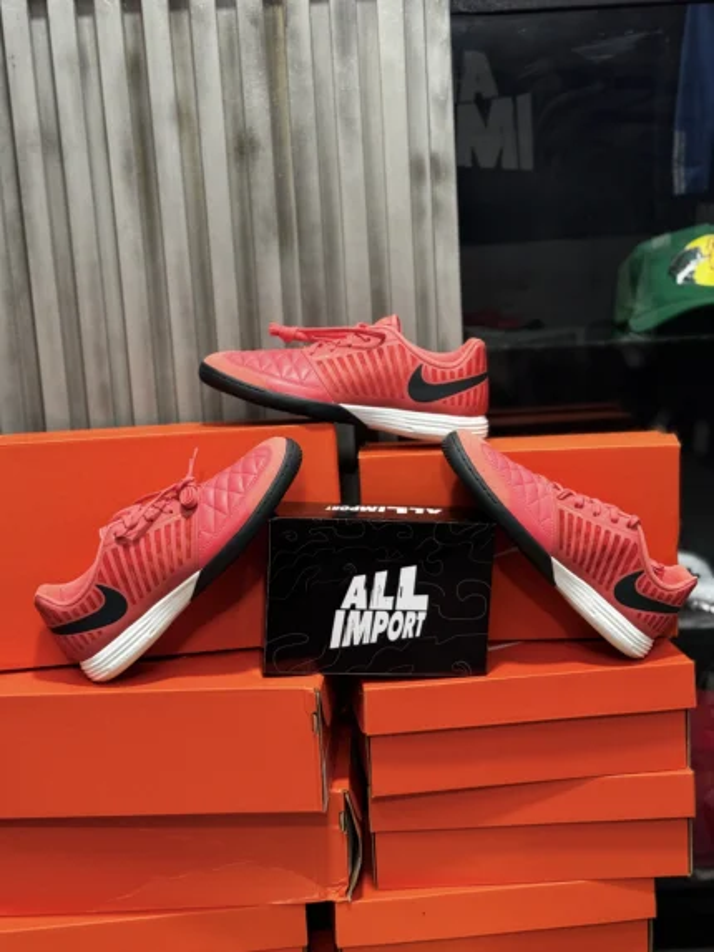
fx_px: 1320
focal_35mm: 48
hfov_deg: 30.3
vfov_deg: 39.6
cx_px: 357
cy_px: 476
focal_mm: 6.76
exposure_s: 1/35
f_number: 1.78
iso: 250
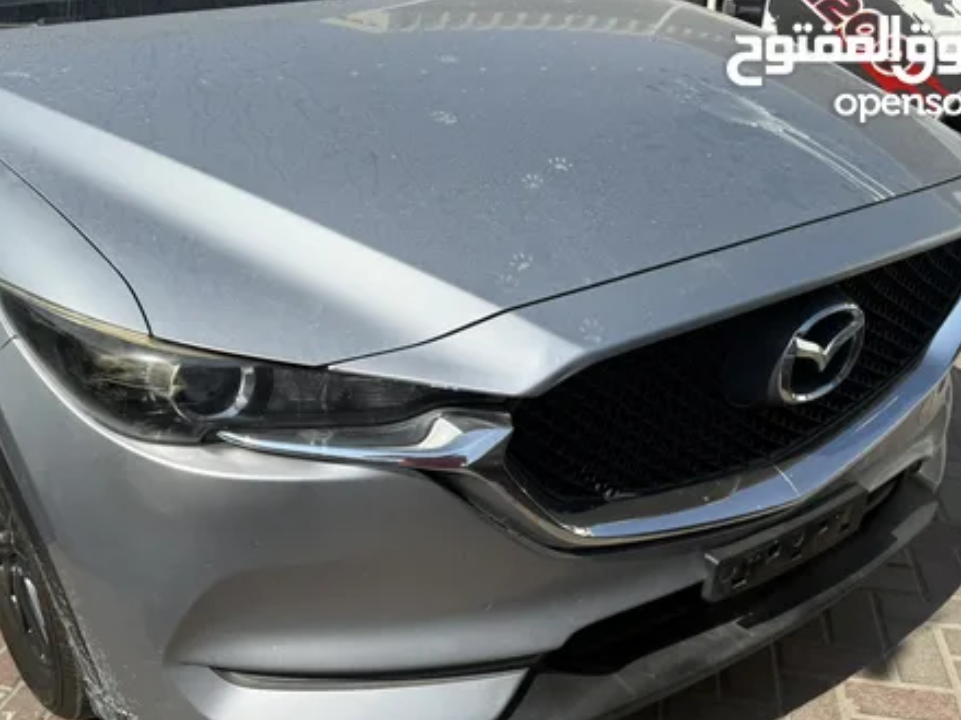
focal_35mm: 35
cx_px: 398
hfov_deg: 52.4
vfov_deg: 40.1
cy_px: 488
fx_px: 971
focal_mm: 6.76
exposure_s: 1/4975
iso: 80
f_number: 1.78
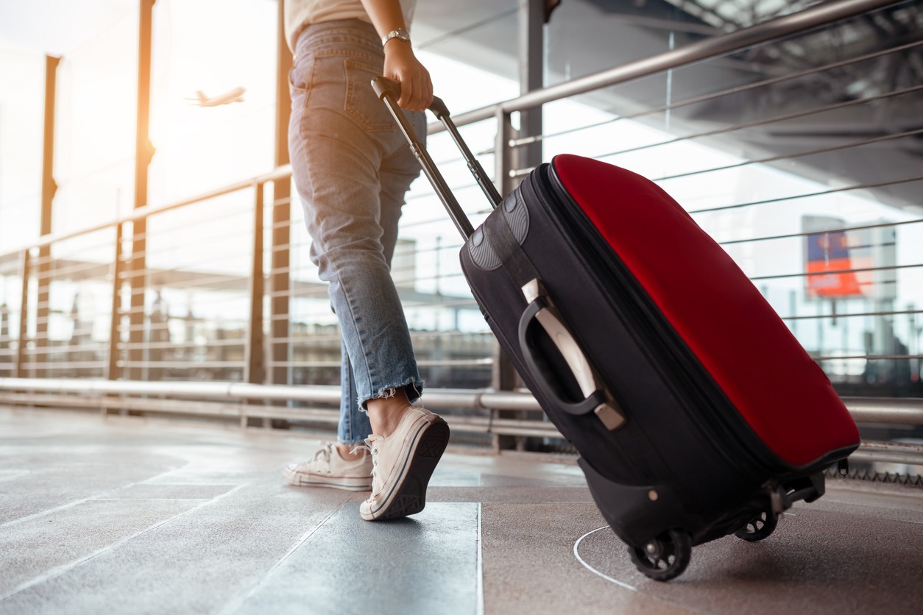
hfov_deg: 54.4
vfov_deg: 37.9
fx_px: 897
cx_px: 462
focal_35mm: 35
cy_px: 308
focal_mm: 35
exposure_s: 1/400
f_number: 2.2
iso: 200
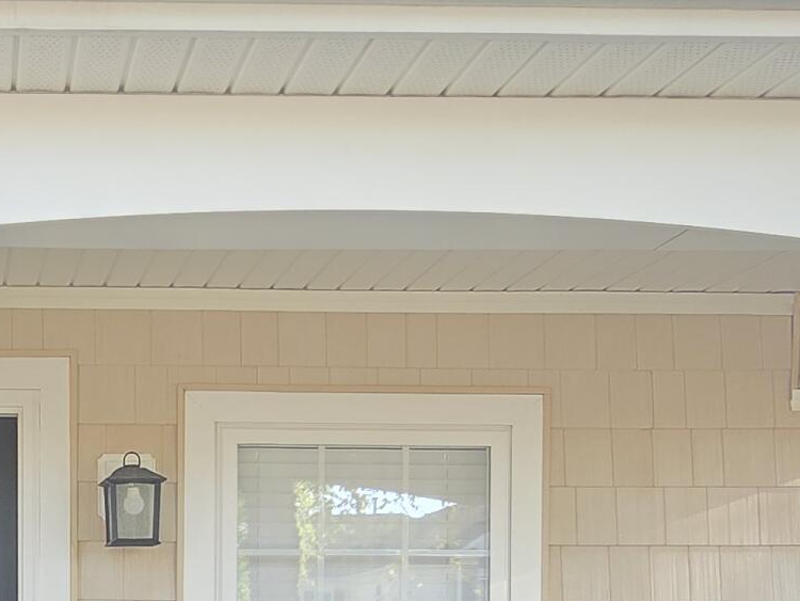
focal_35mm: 52
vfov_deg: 26.0
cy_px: 654
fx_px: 1202
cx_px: -33
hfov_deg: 33.1
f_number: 2.2
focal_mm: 2.2
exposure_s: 1/120
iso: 50
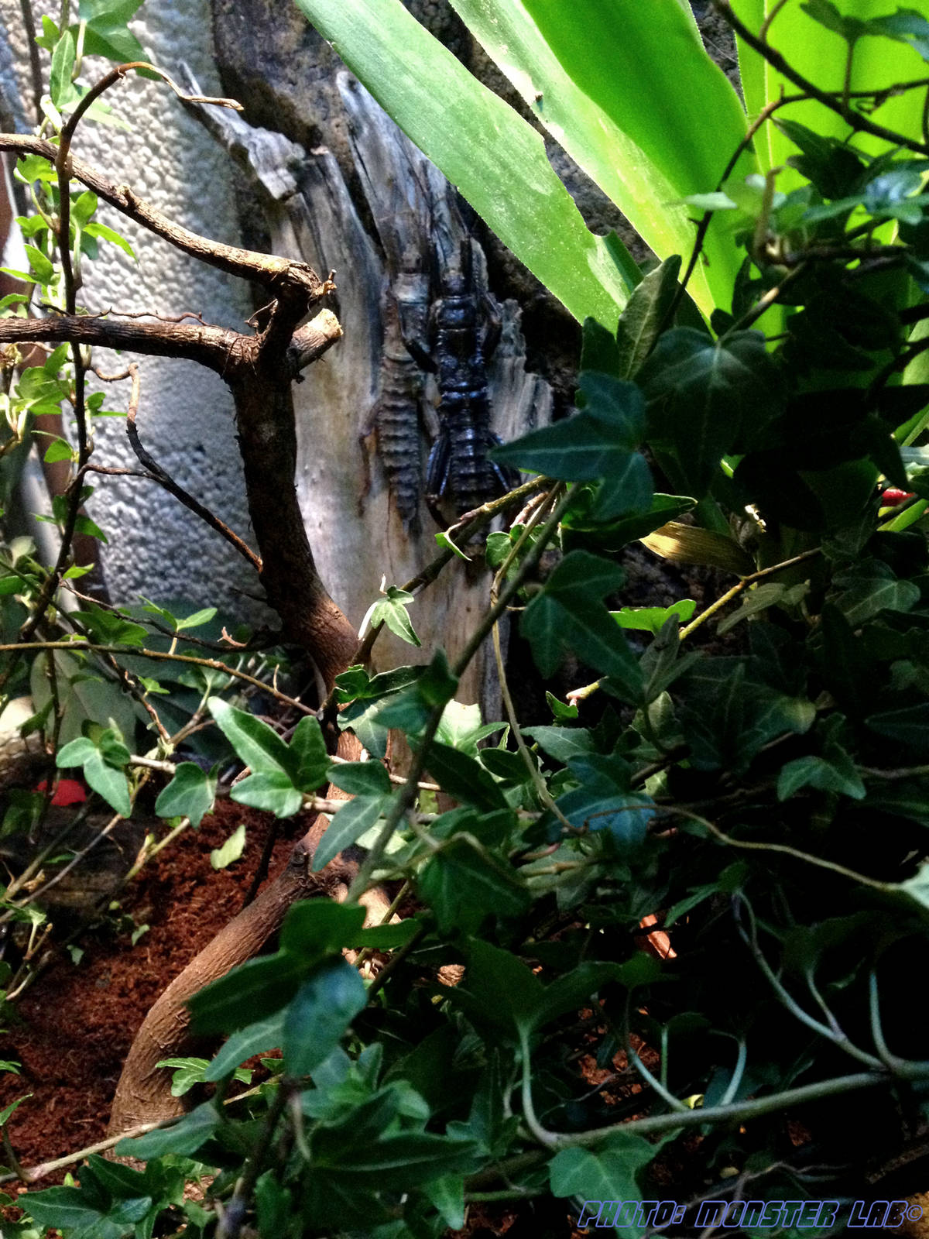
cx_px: 464
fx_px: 1252
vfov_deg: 52.6
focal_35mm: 35
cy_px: 620
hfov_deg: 40.7
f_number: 2.4
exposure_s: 1/15
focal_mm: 4.28
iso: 400
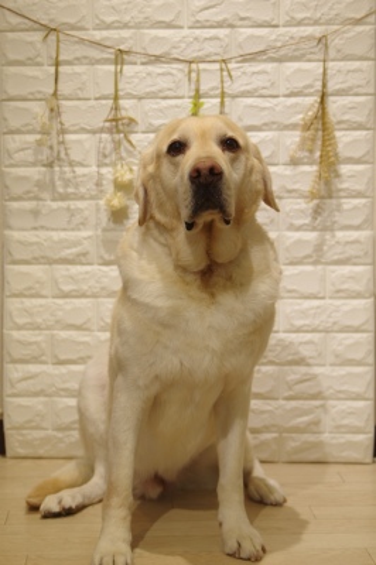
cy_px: 282
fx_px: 1004
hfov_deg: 21.2
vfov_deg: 31.4
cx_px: 188
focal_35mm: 64
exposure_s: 1/160
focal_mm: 43
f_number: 3.5
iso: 250
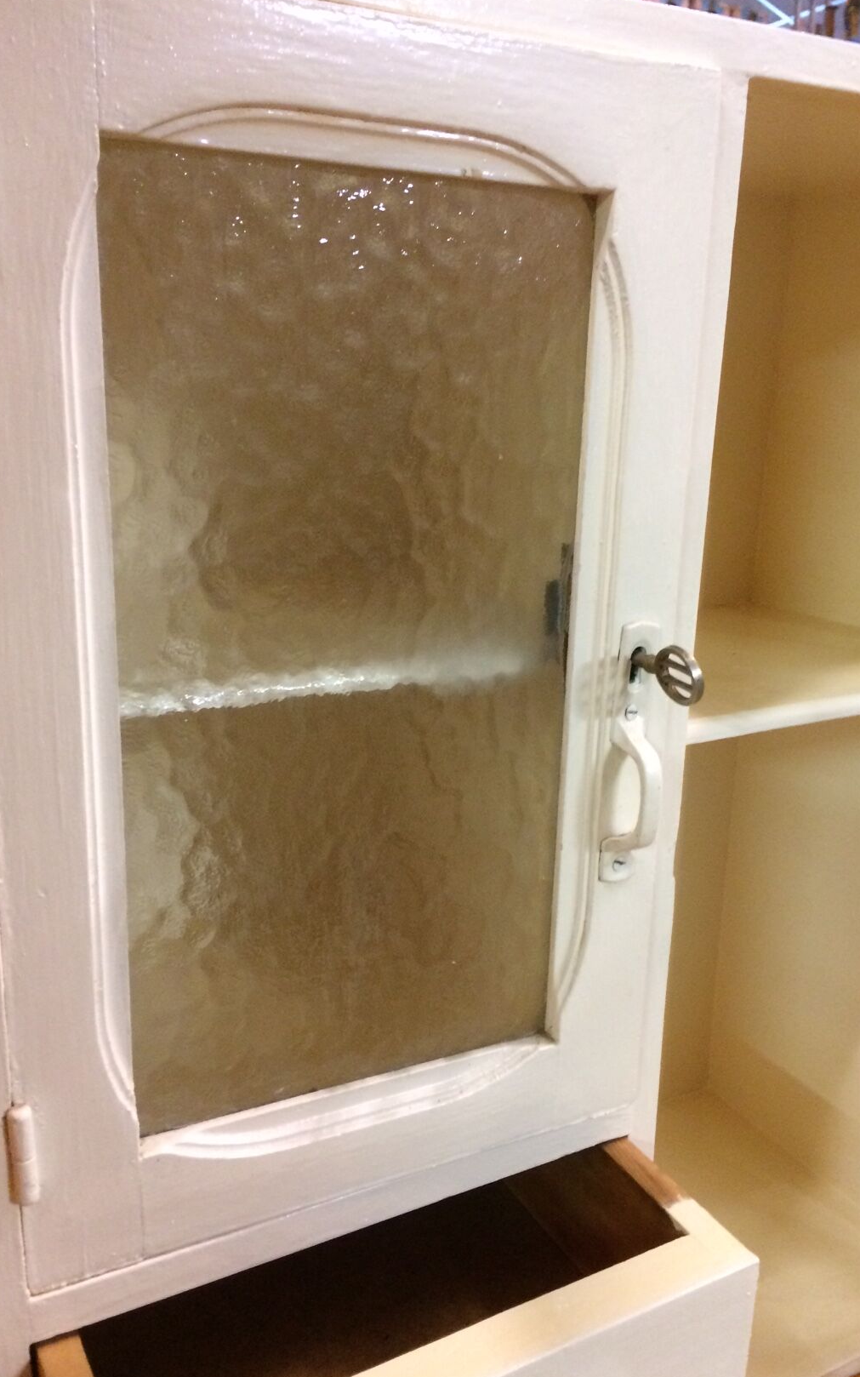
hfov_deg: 40.6
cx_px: 444
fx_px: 1163
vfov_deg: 61.2
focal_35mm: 31
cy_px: 688
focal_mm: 4.15
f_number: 2.2
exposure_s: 1/20
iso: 250
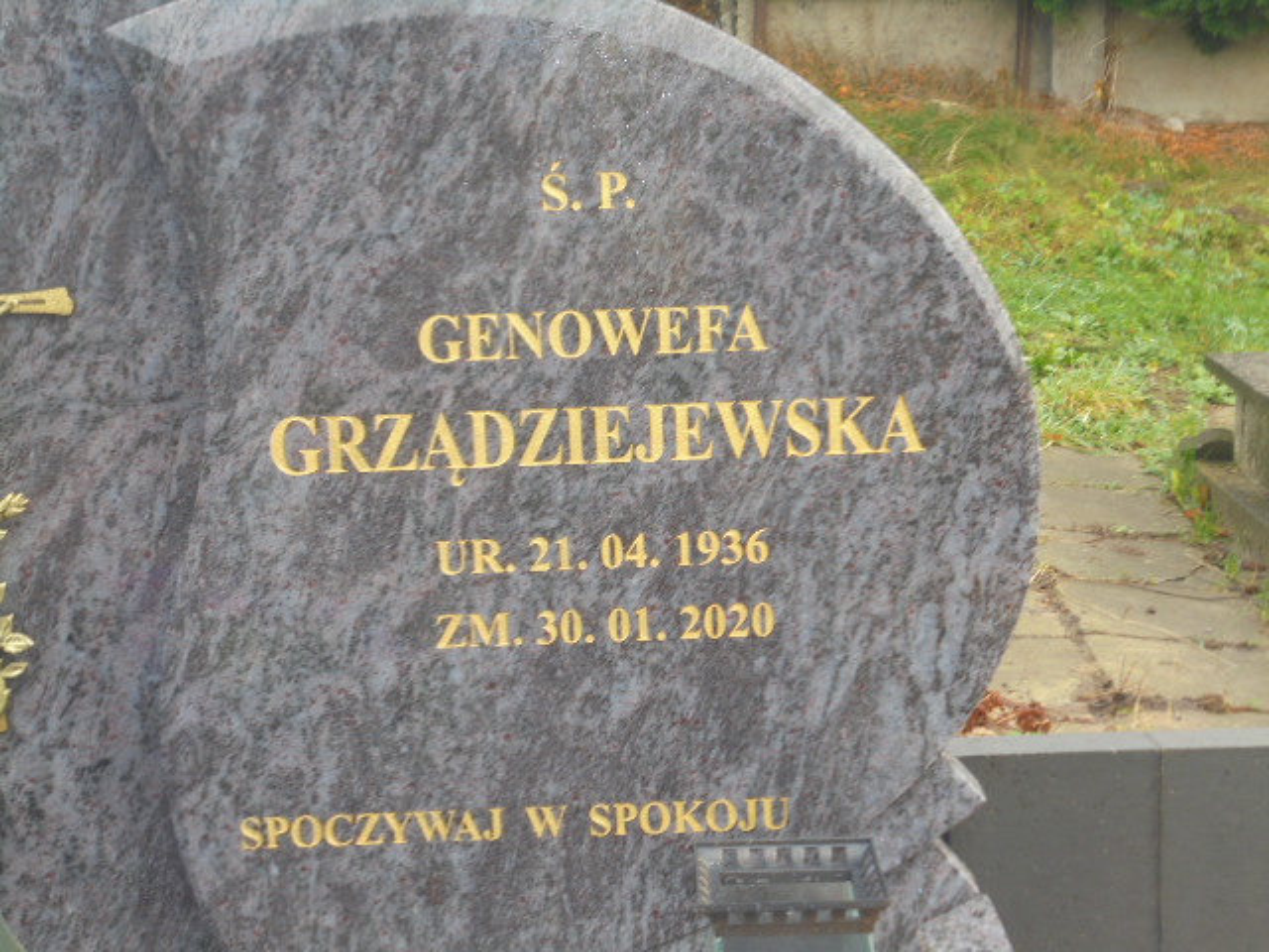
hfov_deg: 30.3
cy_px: 476
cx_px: 634
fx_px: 2346
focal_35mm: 64
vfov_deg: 22.9
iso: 100
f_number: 5.6
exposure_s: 1/30
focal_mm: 11.5
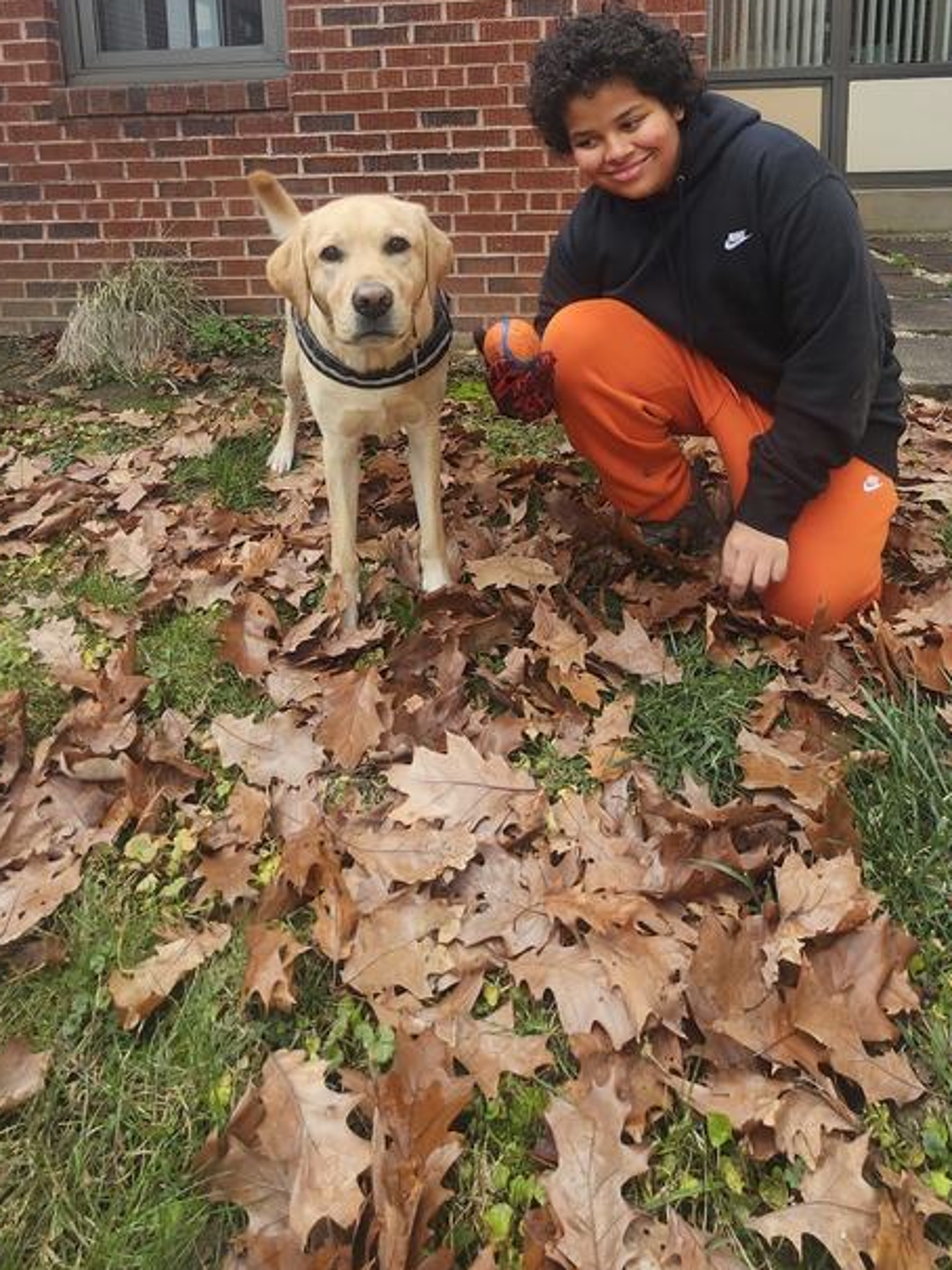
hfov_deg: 61.0
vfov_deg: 70.0
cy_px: 281
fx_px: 806
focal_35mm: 22
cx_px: 512
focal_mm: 1.74
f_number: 2.2
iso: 40
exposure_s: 1/251
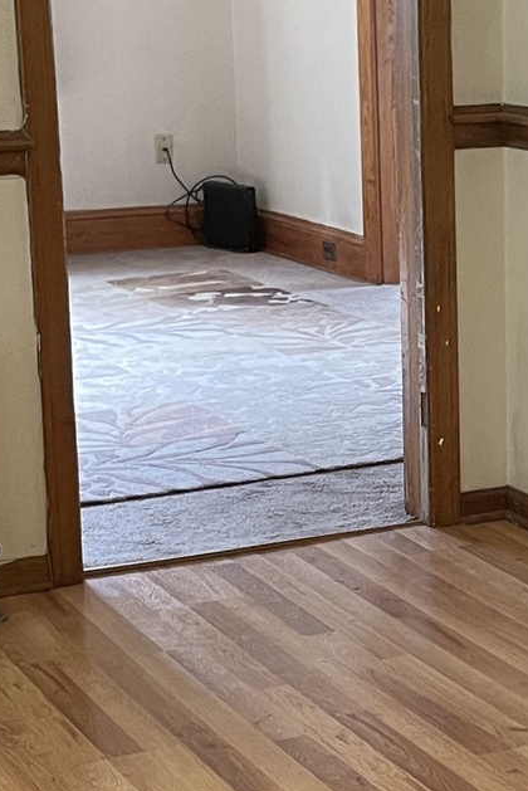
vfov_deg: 20.6
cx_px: 505
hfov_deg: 13.7
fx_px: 2175
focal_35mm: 99
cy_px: 402
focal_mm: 4.2
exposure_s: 1/60
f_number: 1.6
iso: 320
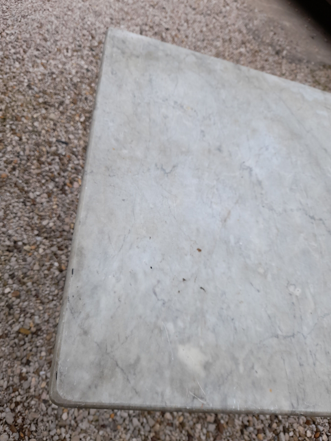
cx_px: 162
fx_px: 331
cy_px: 212
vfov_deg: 67.3
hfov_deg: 53.1
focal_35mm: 26
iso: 20
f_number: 2
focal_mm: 4.6
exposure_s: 1/220
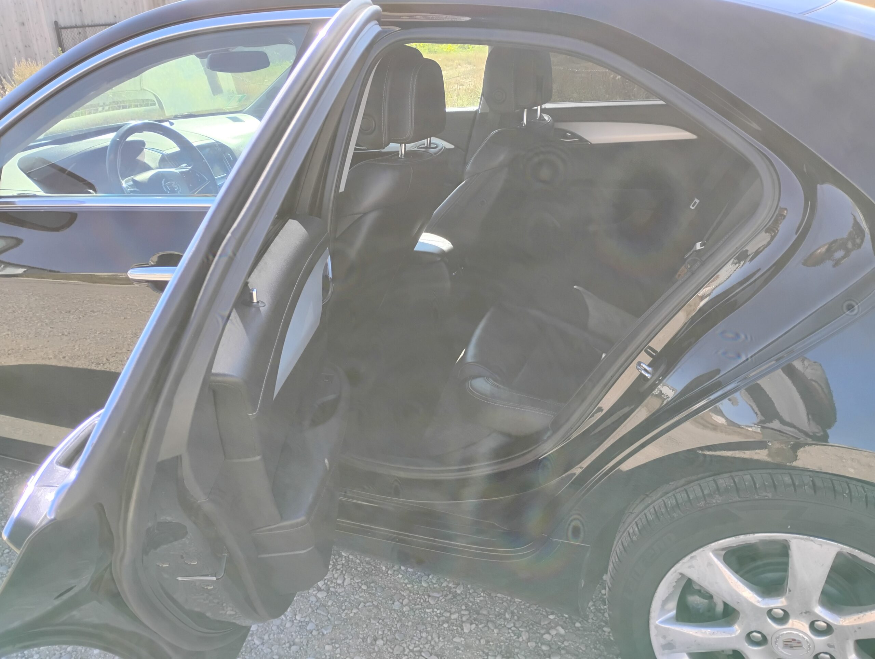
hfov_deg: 63.4
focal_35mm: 28
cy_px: 330
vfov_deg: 49.9
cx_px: 438
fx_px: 709
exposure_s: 1/120
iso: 102
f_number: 1.8
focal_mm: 4.26
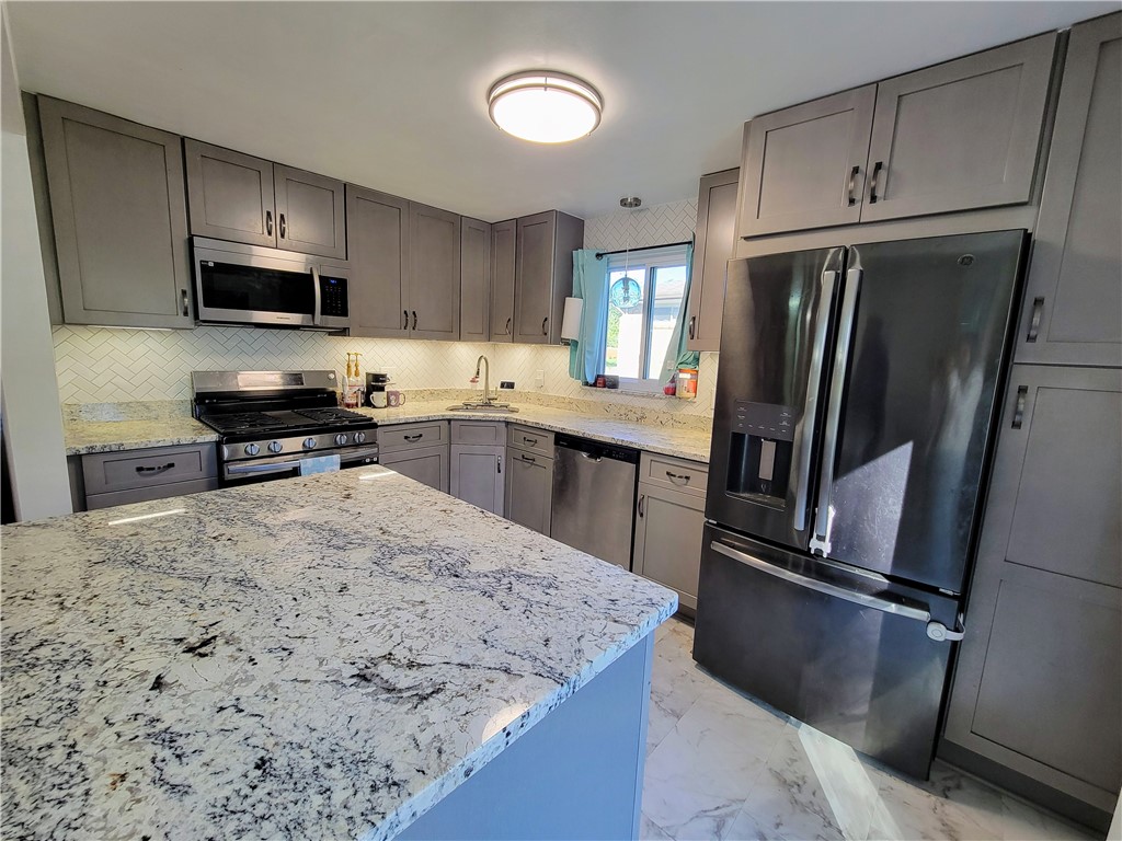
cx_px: 561
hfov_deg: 106.2
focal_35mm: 13
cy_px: 420
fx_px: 421
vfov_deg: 89.9
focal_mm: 2.2
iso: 125
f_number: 2.2
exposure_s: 1/60
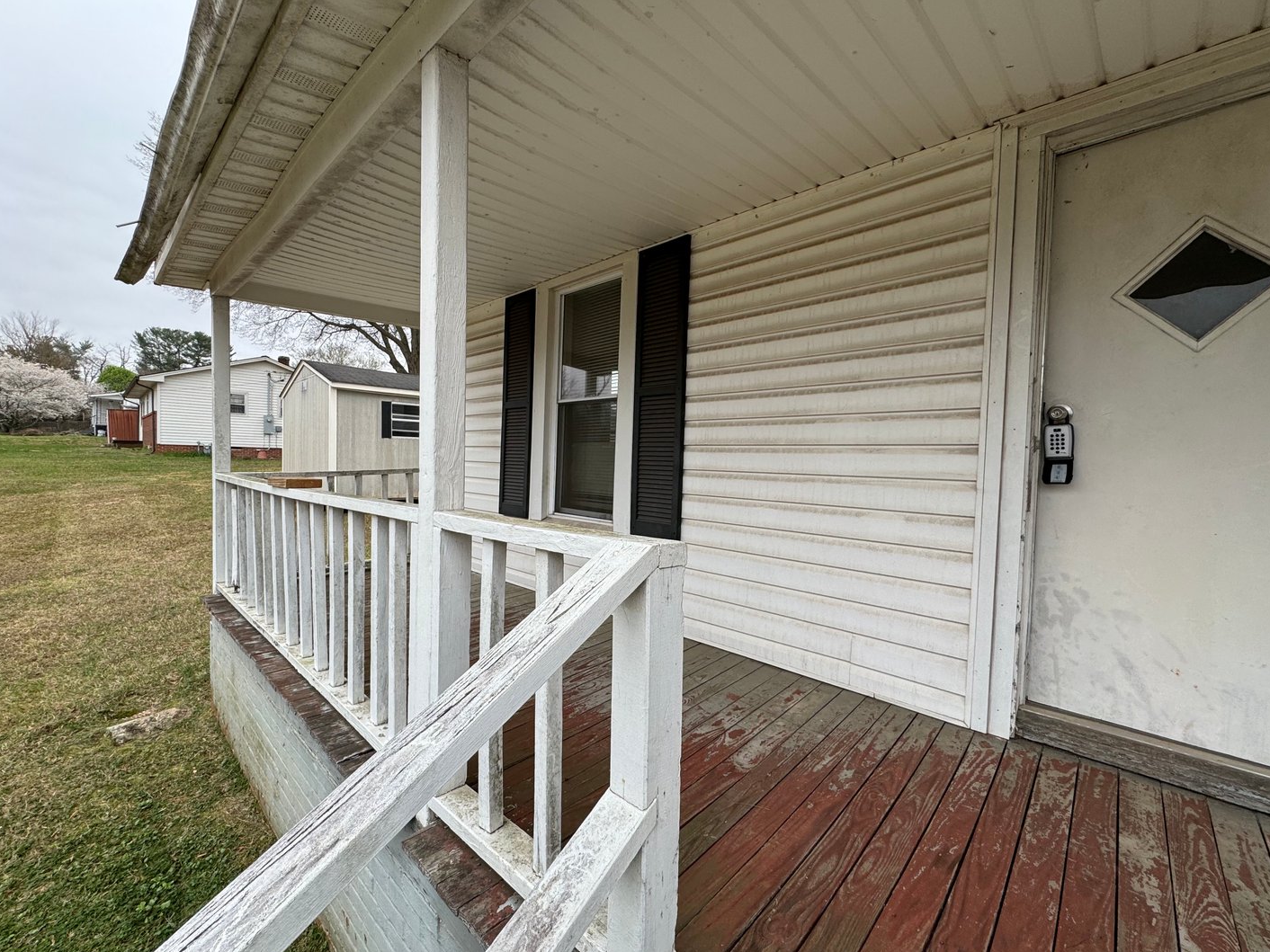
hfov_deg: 98.2
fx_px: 550
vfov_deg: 81.7
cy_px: 480
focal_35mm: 15
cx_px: 632
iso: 40
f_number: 2.2
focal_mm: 2.22
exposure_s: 1/264
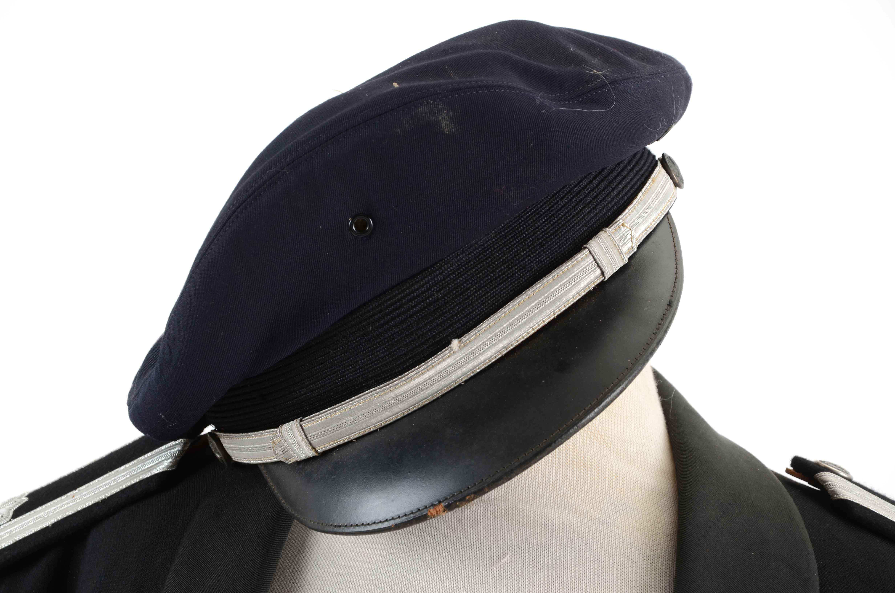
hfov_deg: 17.1
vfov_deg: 11.4
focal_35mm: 120
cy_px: 296
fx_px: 2977
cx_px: 448
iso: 200
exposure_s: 1/160
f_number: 9
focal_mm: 80
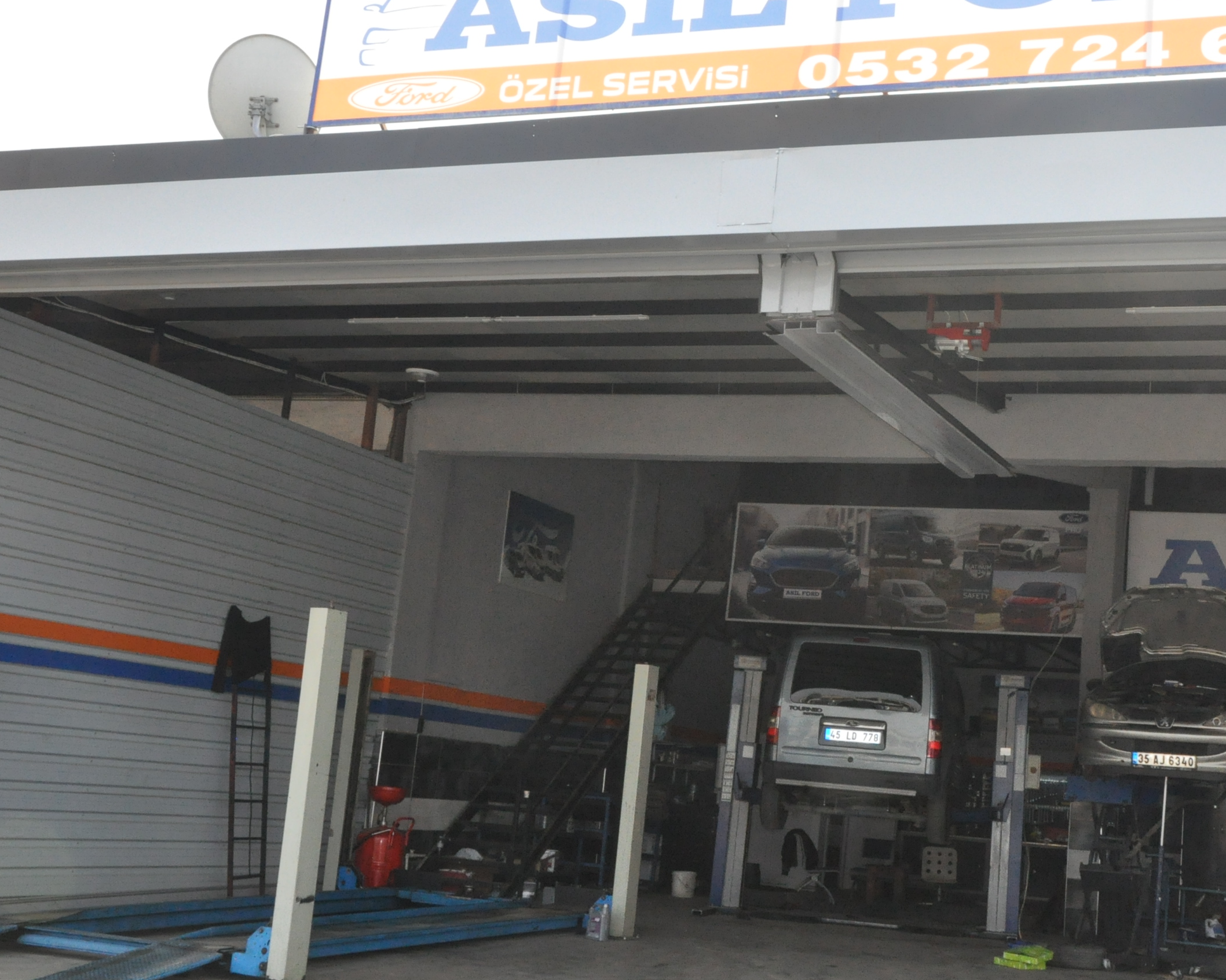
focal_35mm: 47
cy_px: 415
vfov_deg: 32.0
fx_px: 1705
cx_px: 835
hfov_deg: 39.0
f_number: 18
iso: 2000
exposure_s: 1/200
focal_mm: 22
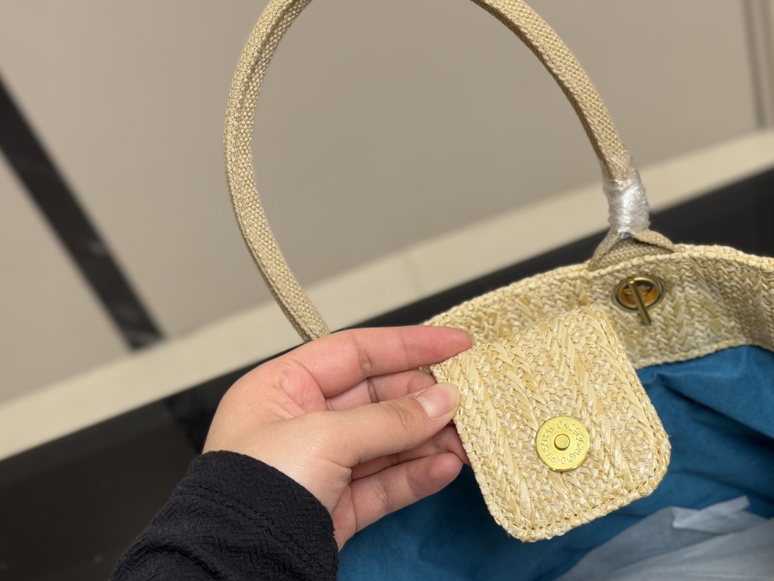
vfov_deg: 22.6
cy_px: 274
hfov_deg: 29.7
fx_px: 1454
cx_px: 478
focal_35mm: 65
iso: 100
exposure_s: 1/79
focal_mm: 6.76
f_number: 1.78
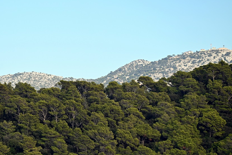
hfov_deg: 9.0
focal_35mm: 229
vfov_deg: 6.0
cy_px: 116
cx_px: 56
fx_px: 1476
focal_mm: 145
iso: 280
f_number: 4.8
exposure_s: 1/1000
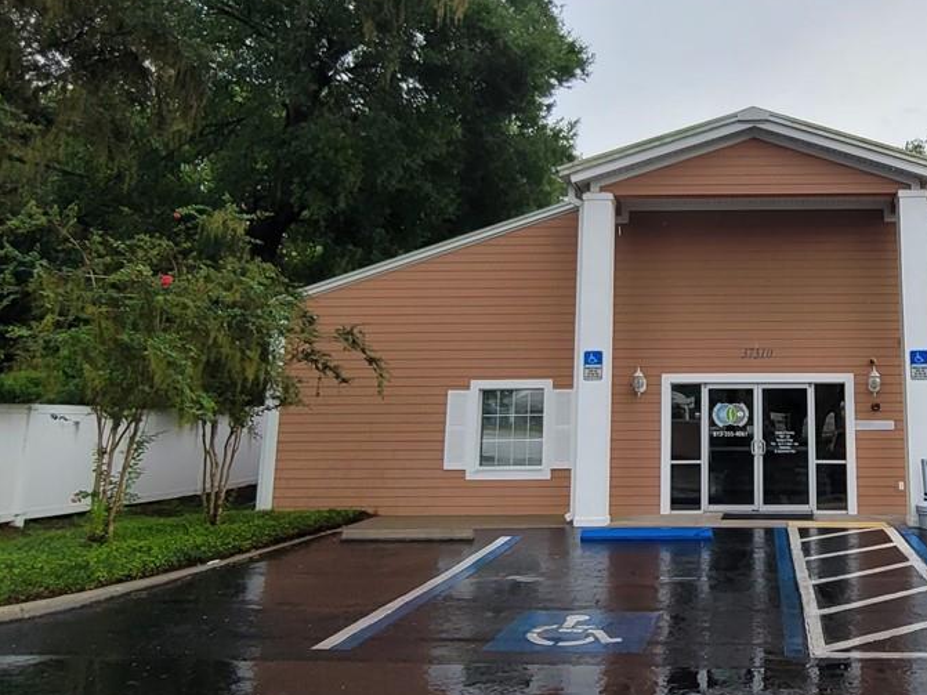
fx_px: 830
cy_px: 260
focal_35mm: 31
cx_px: 749
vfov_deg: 45.0
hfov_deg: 54.2
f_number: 2.2
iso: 50
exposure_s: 1/944
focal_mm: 2.2
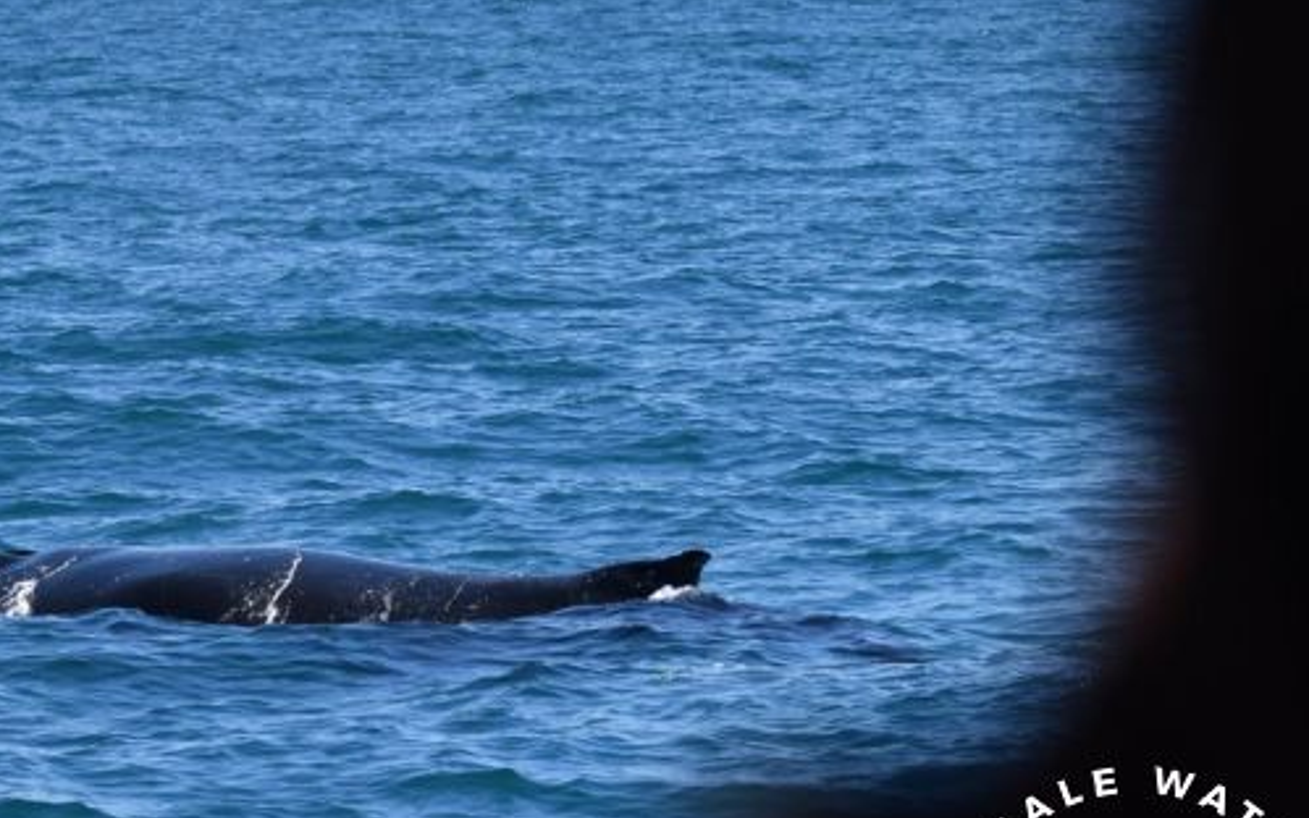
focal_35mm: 302
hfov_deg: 6.9
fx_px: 10775
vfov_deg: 4.3
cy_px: 484
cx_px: 304
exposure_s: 1/8000
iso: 720
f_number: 5.3
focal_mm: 185
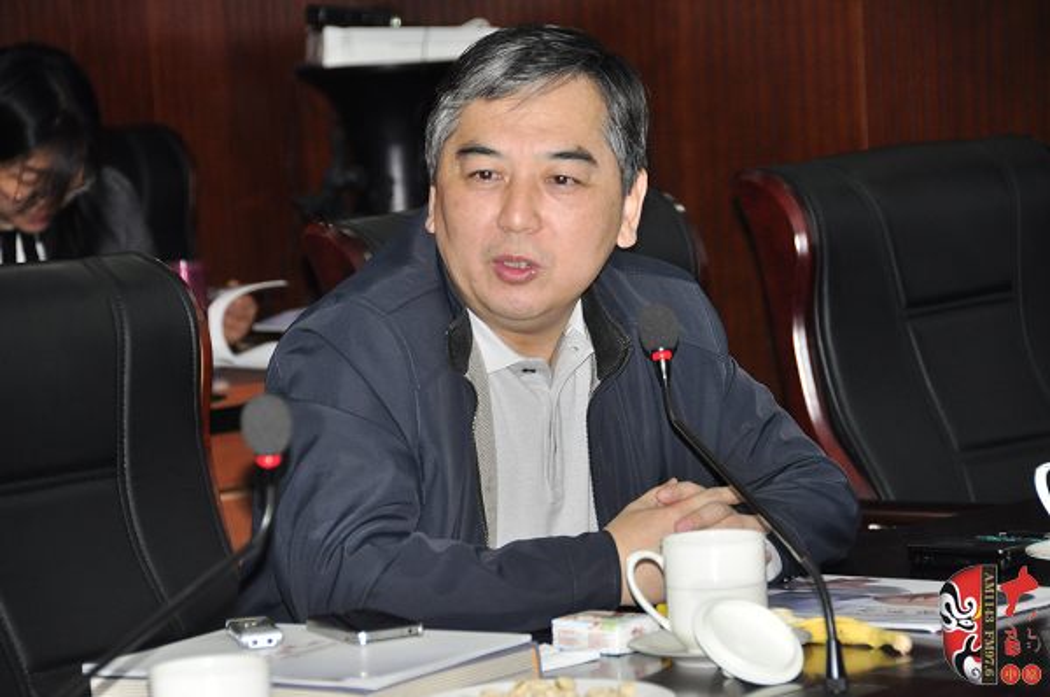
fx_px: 4586
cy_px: 348
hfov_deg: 13.1
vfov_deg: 8.7
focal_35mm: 158
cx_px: 525
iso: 800
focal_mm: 105
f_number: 5.6
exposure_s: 1/200
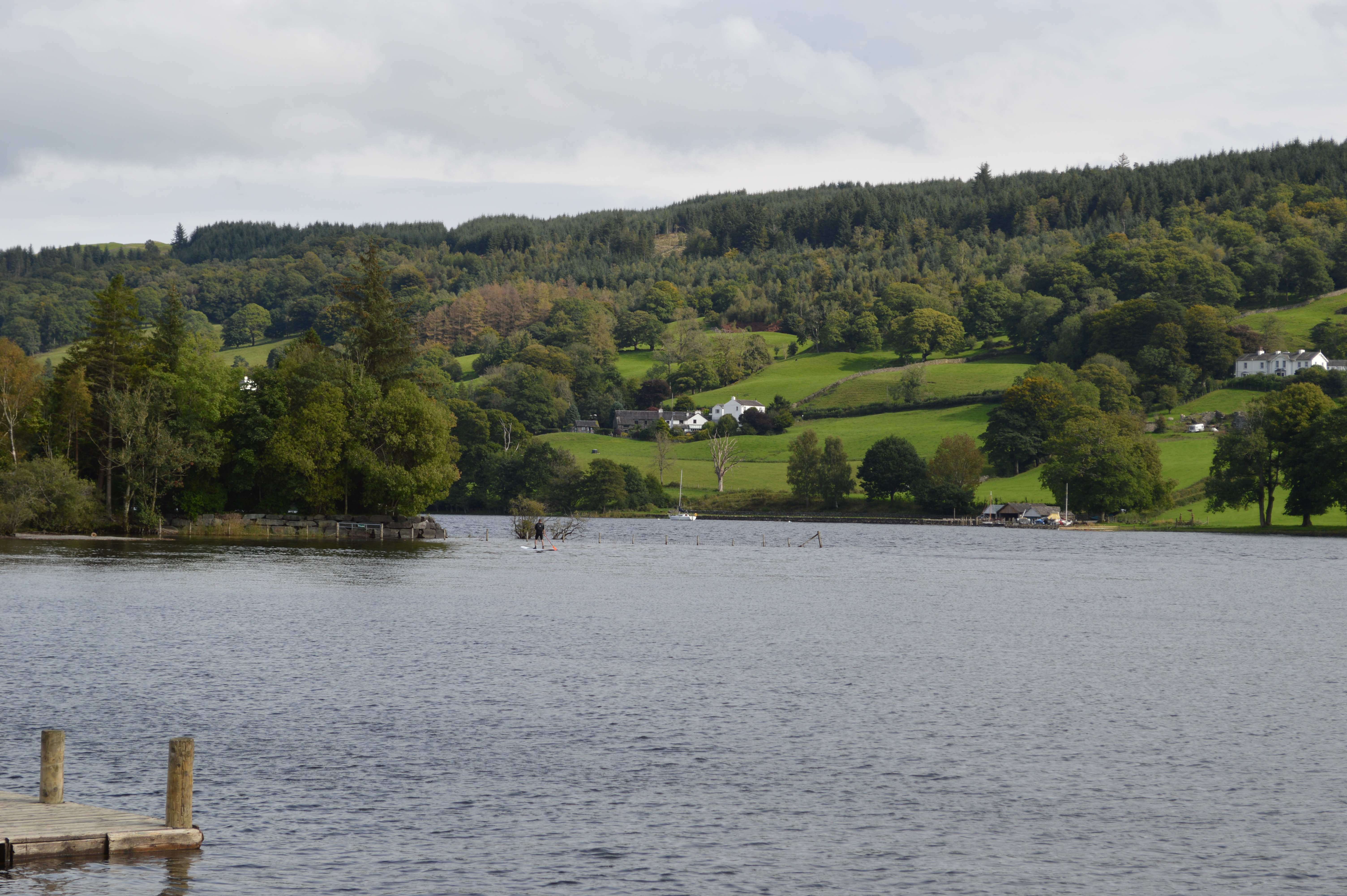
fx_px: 3084
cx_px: 674
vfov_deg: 16.5
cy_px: 448
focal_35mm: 82
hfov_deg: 24.6
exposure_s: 1/250
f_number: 8
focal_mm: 55
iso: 100
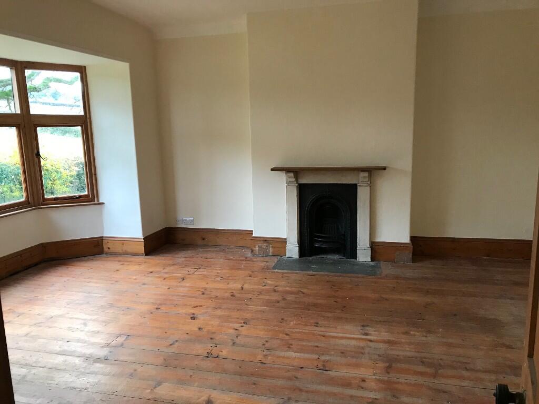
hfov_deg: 63.4
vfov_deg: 49.7
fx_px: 436
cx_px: 270
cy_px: 202
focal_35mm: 28
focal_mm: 3.99
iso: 32
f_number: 1.8
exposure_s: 1/33
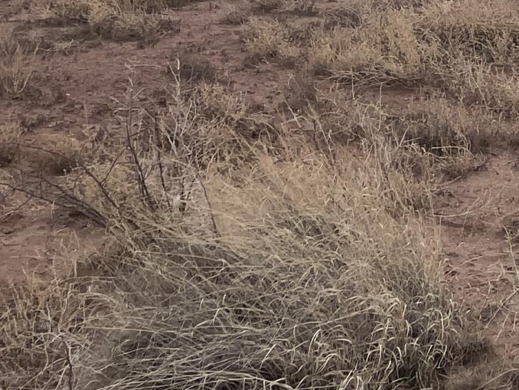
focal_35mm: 115
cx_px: 568
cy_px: -251
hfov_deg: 16.6
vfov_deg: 12.1
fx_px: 1725
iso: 32
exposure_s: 1/6494
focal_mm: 4.2
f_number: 1.6
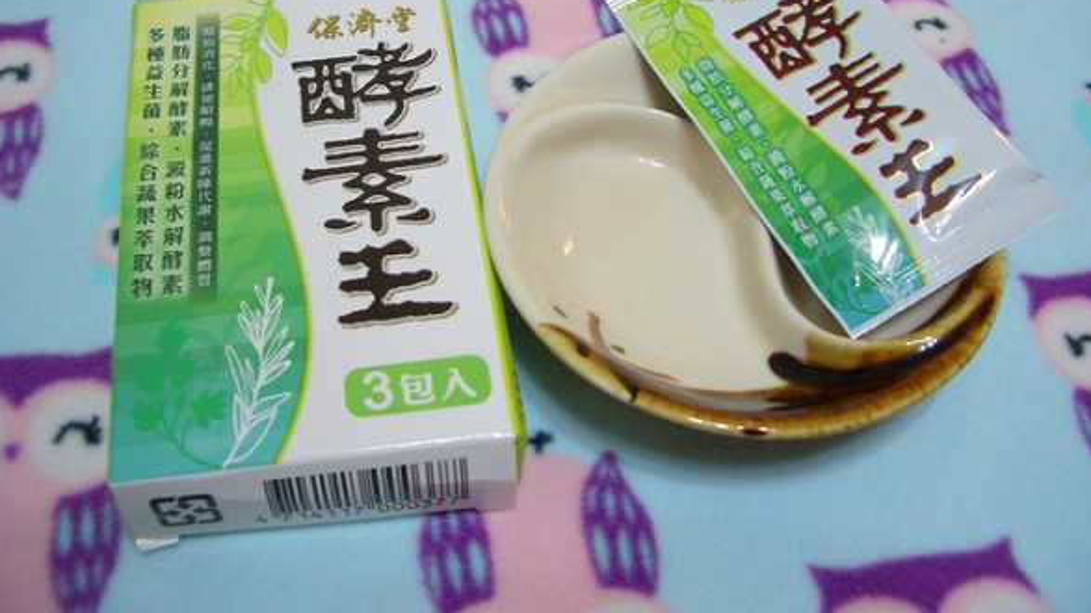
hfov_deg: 51.6
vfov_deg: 30.2
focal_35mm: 39
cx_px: 543
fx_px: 1128
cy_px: 199
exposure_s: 1/30
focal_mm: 5.8
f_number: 2.6
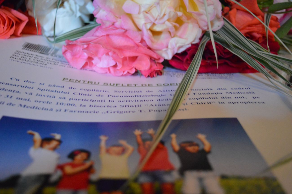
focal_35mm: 40
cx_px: 146
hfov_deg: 48.0
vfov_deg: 32.9
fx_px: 328
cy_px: 97
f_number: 4
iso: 3200
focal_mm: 27
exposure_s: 1/30
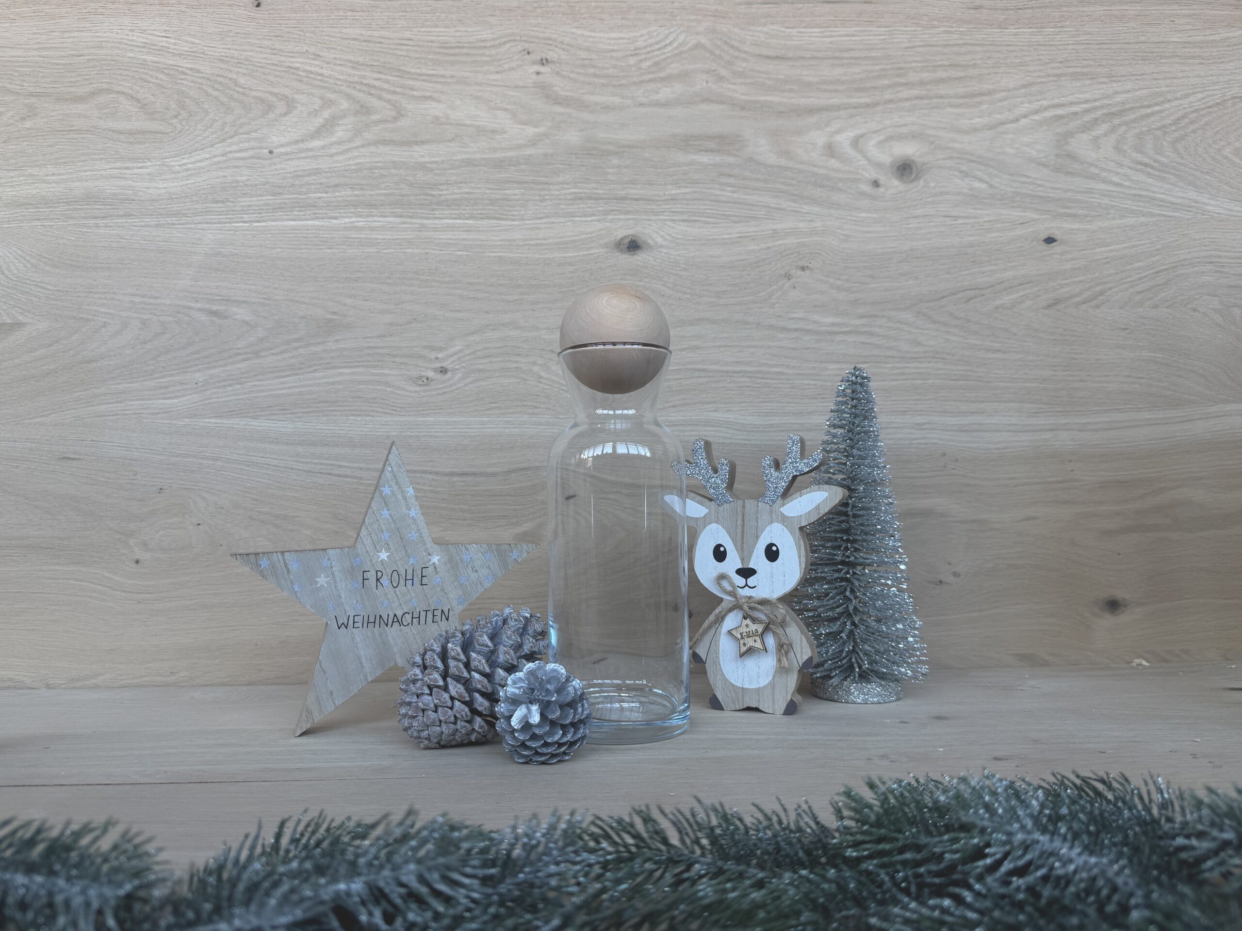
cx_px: 621
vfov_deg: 56.8
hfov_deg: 71.6
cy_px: 466
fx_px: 861
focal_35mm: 24
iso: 80
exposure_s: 1/121
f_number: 1.78
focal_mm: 6.76
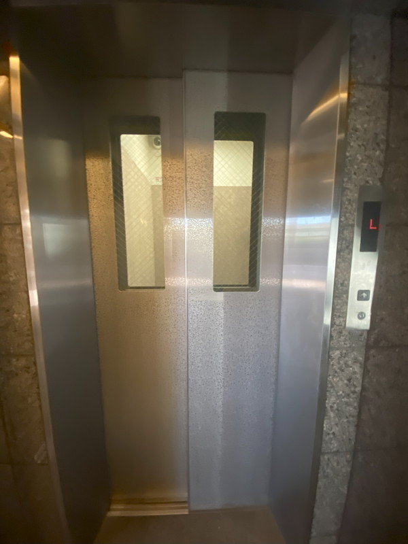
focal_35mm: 13
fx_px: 204
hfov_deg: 89.9
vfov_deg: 106.2
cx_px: 204
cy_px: 272
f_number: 2.4
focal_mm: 1.54
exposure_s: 1/33
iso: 800
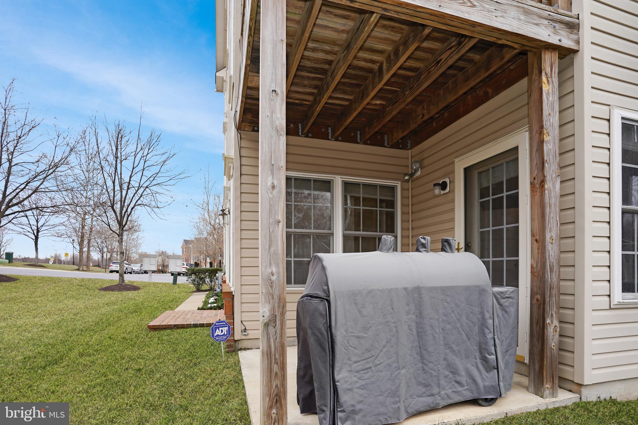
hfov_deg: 93.3
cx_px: 319
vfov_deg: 70.4
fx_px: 301
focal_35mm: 17
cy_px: 212
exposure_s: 1/125
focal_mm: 17
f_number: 5.6
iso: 100
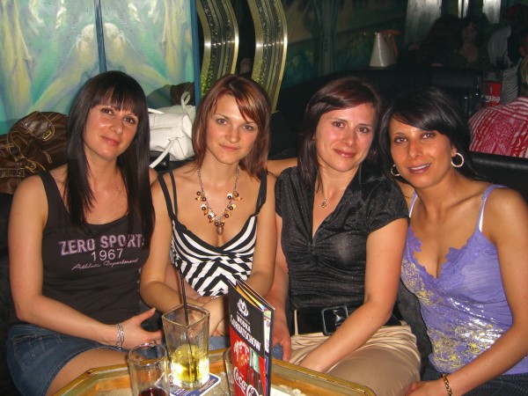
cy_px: 198
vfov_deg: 37.7
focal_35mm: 38
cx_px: 264
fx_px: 580
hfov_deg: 49.0
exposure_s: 1/60
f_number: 2.8
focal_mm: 7.9
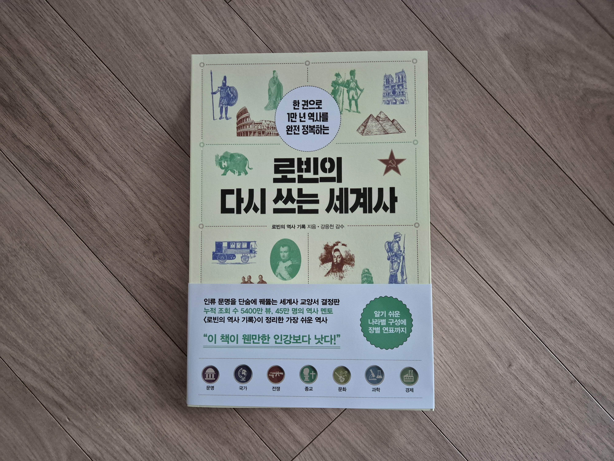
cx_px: 307
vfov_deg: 58.9
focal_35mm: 23
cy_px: 230
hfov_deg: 73.9
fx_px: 408
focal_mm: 5.4
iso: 1250
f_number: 1.8
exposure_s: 1/60
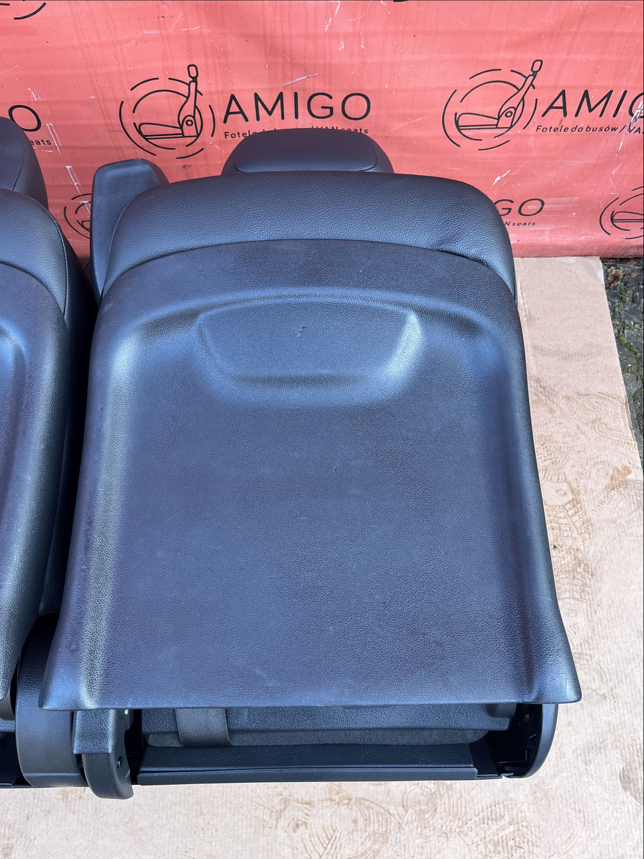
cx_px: 322
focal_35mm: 26
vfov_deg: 67.3
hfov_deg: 53.1
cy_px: 430
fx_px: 645
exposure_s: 1/121
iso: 100
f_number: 1.6
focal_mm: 5.1
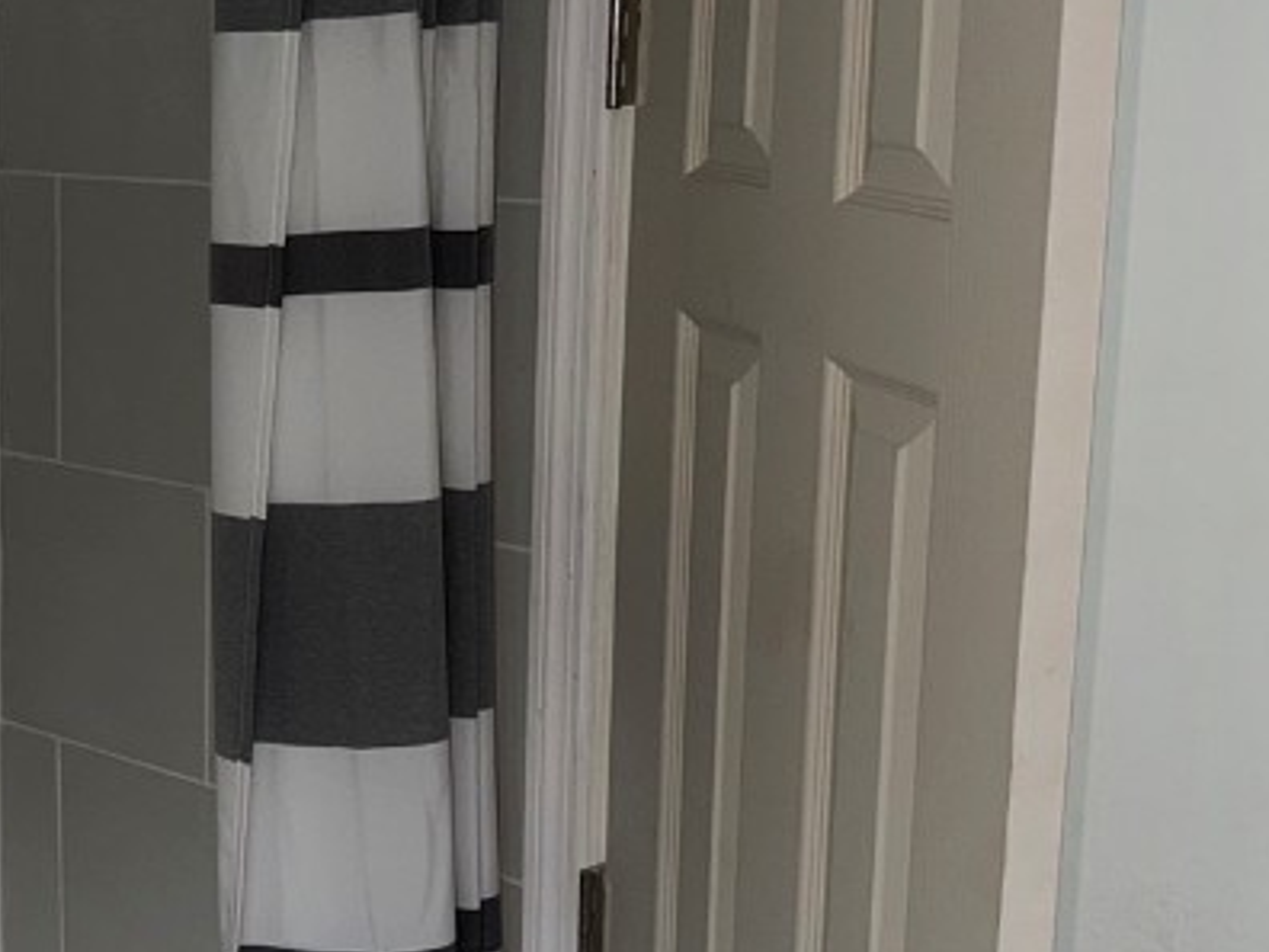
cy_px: 375
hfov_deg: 28.9
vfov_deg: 23.6
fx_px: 2273
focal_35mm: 62
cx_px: -38
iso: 100
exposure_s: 1/14
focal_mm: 6.76
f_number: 1.78
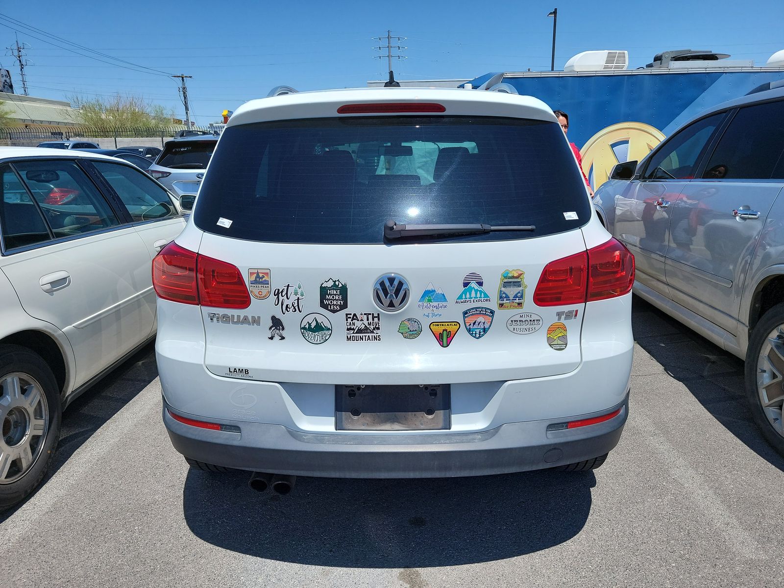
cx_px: 392
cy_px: 294
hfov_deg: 71.6
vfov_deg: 56.8
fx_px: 544
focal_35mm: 24
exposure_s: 1/1550
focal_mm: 6.7
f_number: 1.8
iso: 50
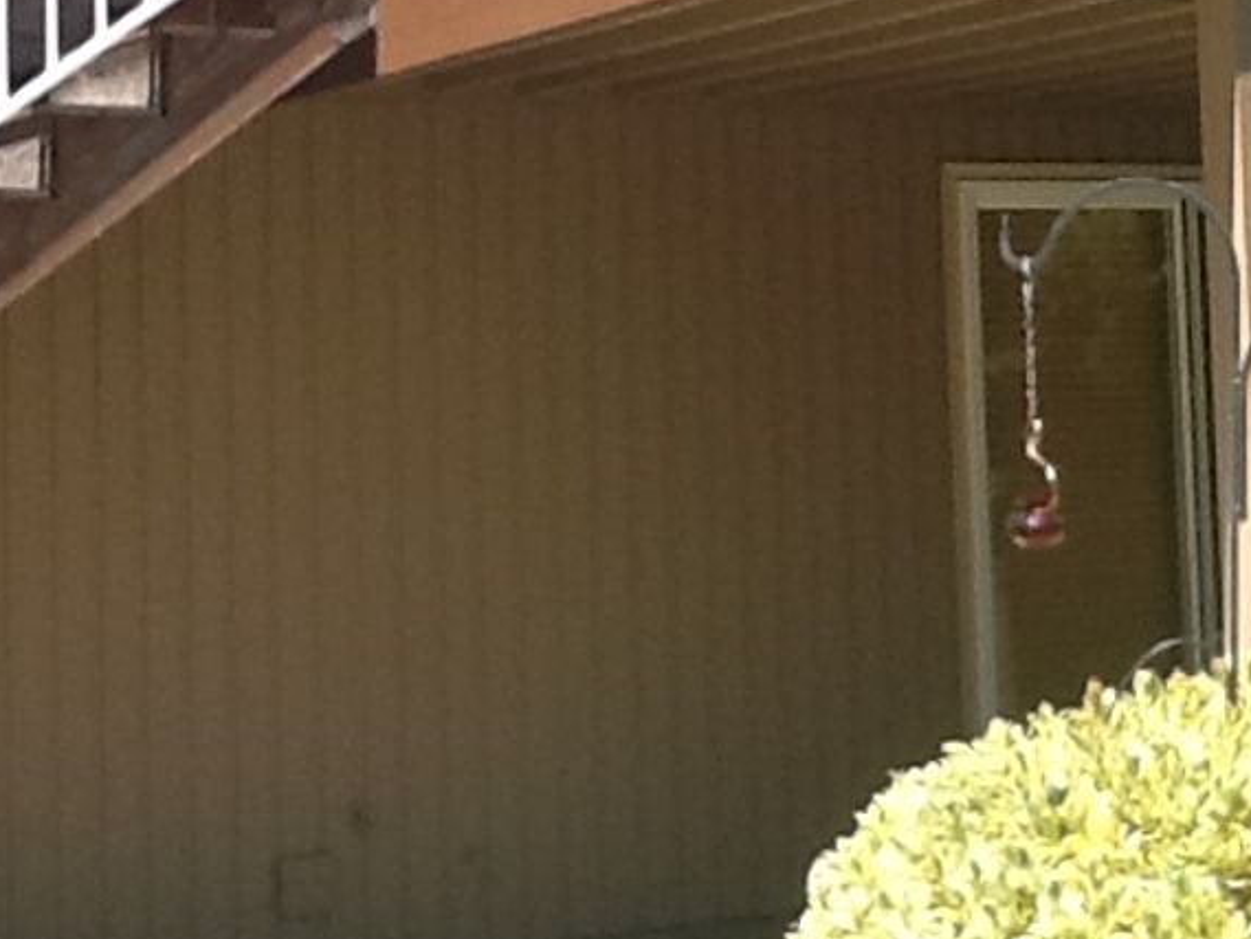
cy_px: 119
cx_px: 1138
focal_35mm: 103
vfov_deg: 14.2
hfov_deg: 18.7
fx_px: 3723
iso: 40
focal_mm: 2.03
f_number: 2.4
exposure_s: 1/608
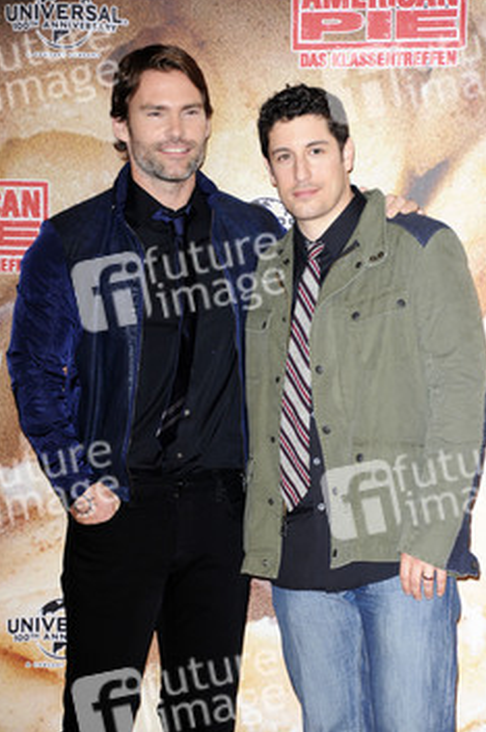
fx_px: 3916
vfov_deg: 10.7
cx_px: 239
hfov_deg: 7.1
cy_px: 387
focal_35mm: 193
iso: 1250
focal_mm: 170
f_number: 5.6
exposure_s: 1/250
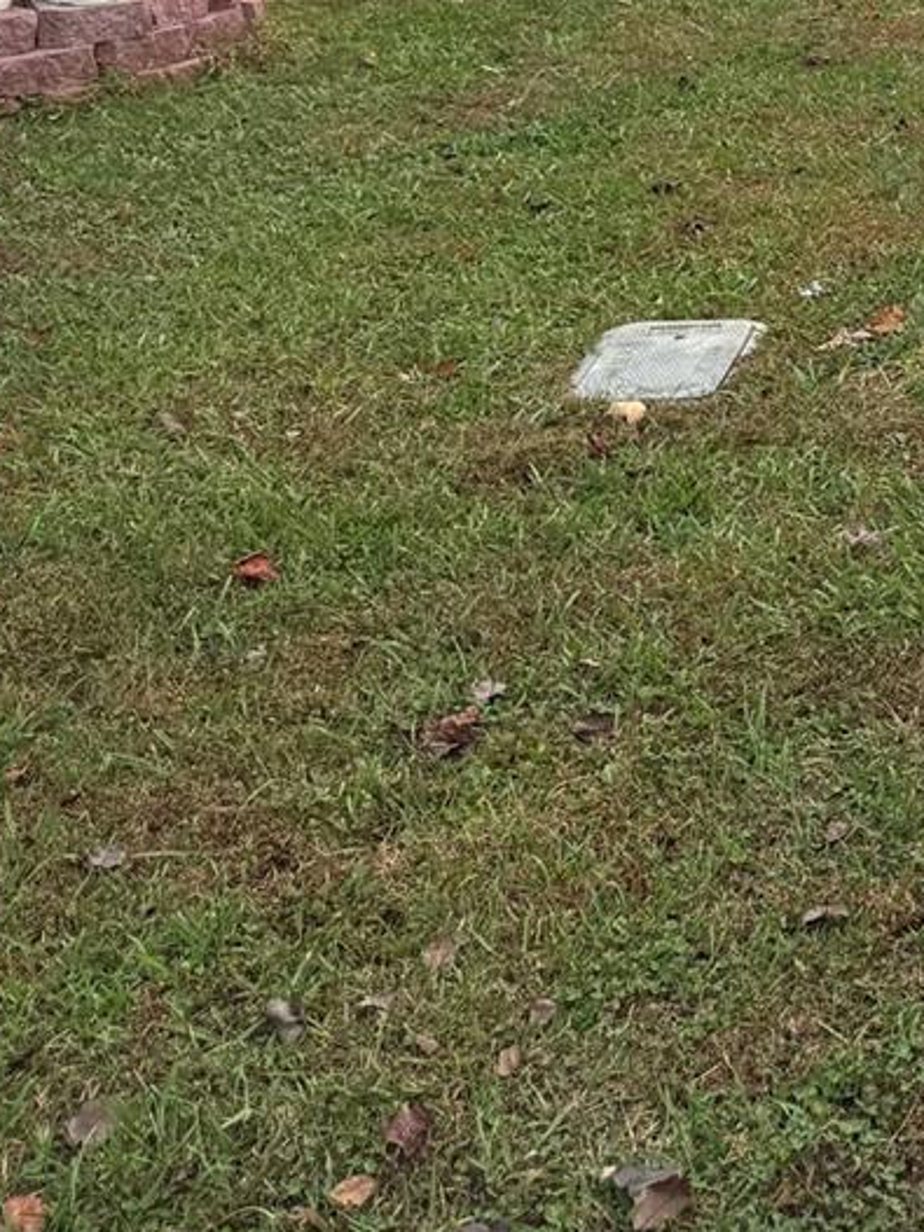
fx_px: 2492
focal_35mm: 70
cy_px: -318
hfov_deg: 18.9
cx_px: 1315
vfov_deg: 24.6
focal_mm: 6.76
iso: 80
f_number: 1.78
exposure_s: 1/1767
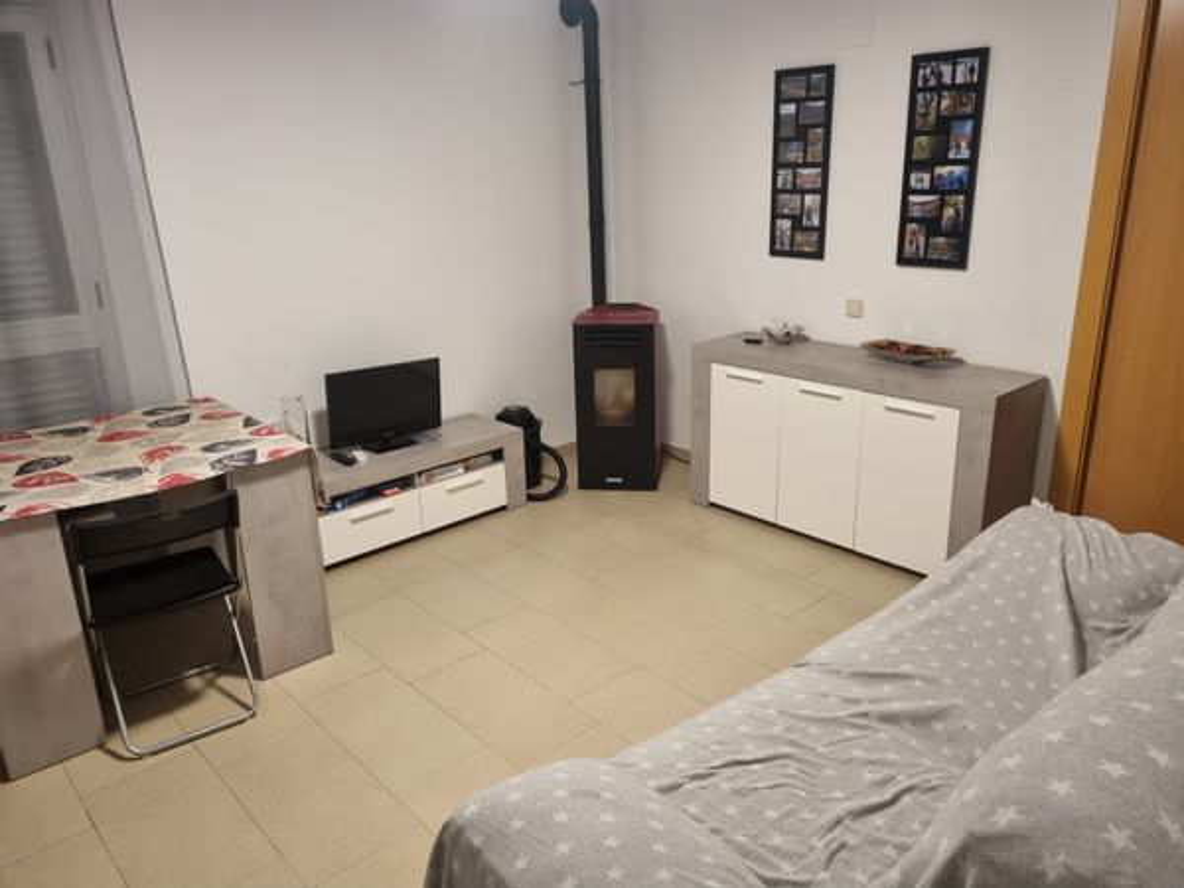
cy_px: 444
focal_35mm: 26
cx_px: 592
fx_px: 889
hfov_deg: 67.3
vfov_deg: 53.1
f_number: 1.8
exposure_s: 1/50
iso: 250
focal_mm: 5.4
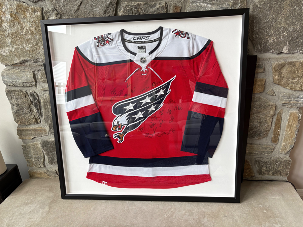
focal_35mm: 26
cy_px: 114
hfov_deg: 67.3
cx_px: 152
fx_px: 228
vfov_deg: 53.1
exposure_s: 1/122
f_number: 1.6
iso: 100
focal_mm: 5.96
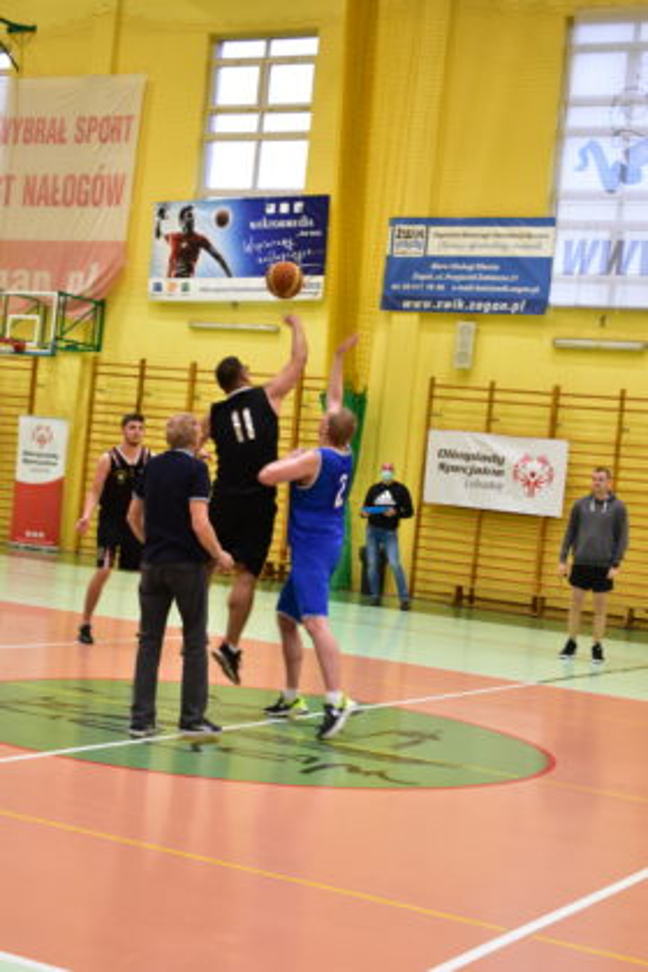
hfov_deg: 22.6
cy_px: 486
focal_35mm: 60
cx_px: 324
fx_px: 1620
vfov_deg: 33.4
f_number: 5
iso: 2000
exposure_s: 1/80
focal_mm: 40
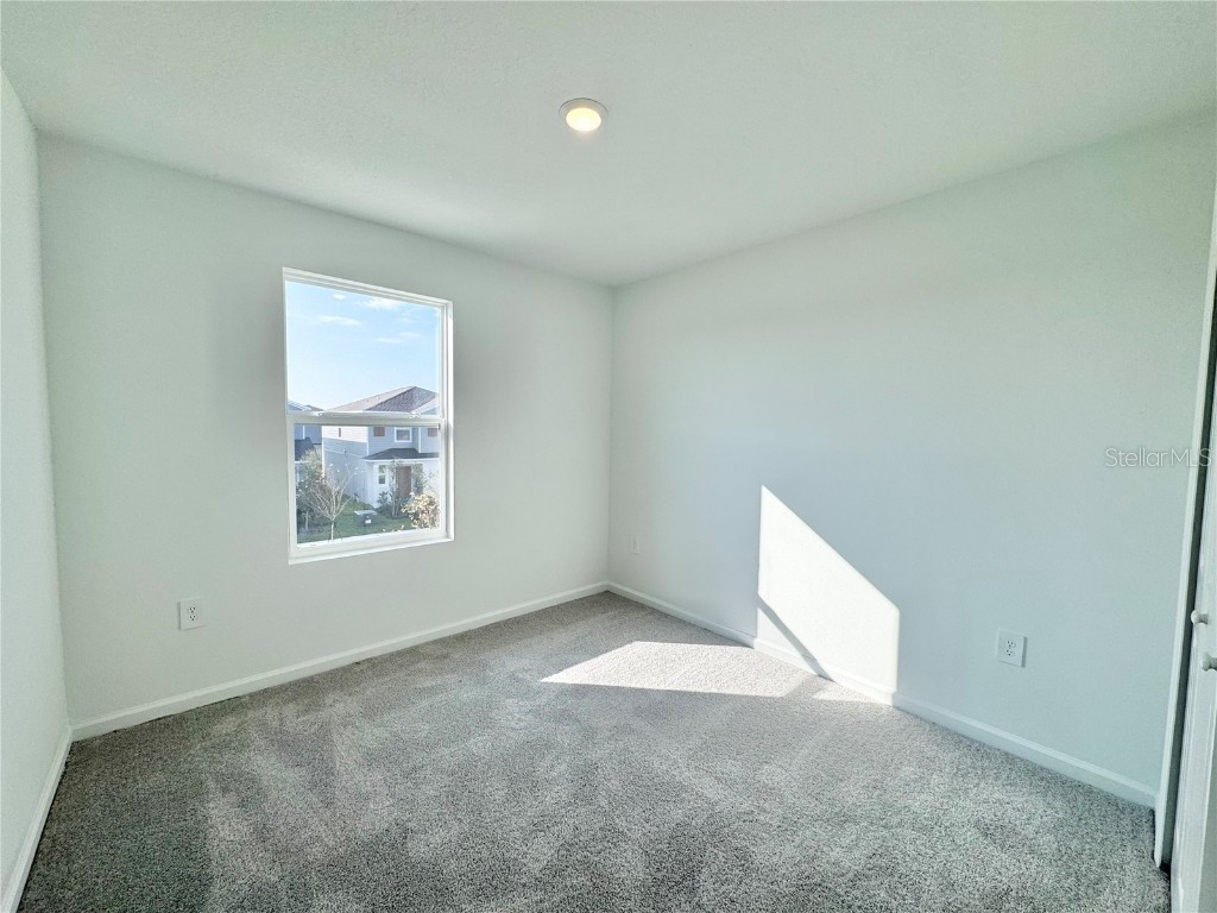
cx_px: 608
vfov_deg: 85.7
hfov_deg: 102.1
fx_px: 492
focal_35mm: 14
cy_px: 456
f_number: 2.2
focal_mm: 2.22
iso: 40
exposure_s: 1/537
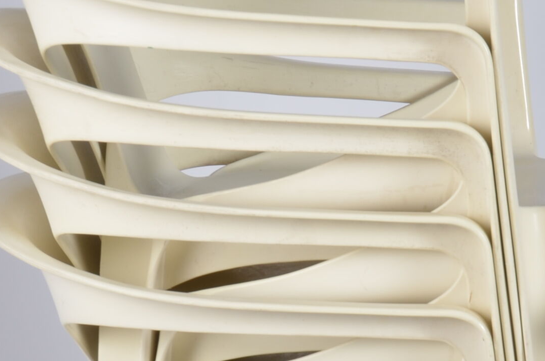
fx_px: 1858
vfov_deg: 10.9
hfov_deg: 16.3
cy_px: 447
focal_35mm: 123
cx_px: 573
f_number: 11
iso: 100
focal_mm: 24
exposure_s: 1/125
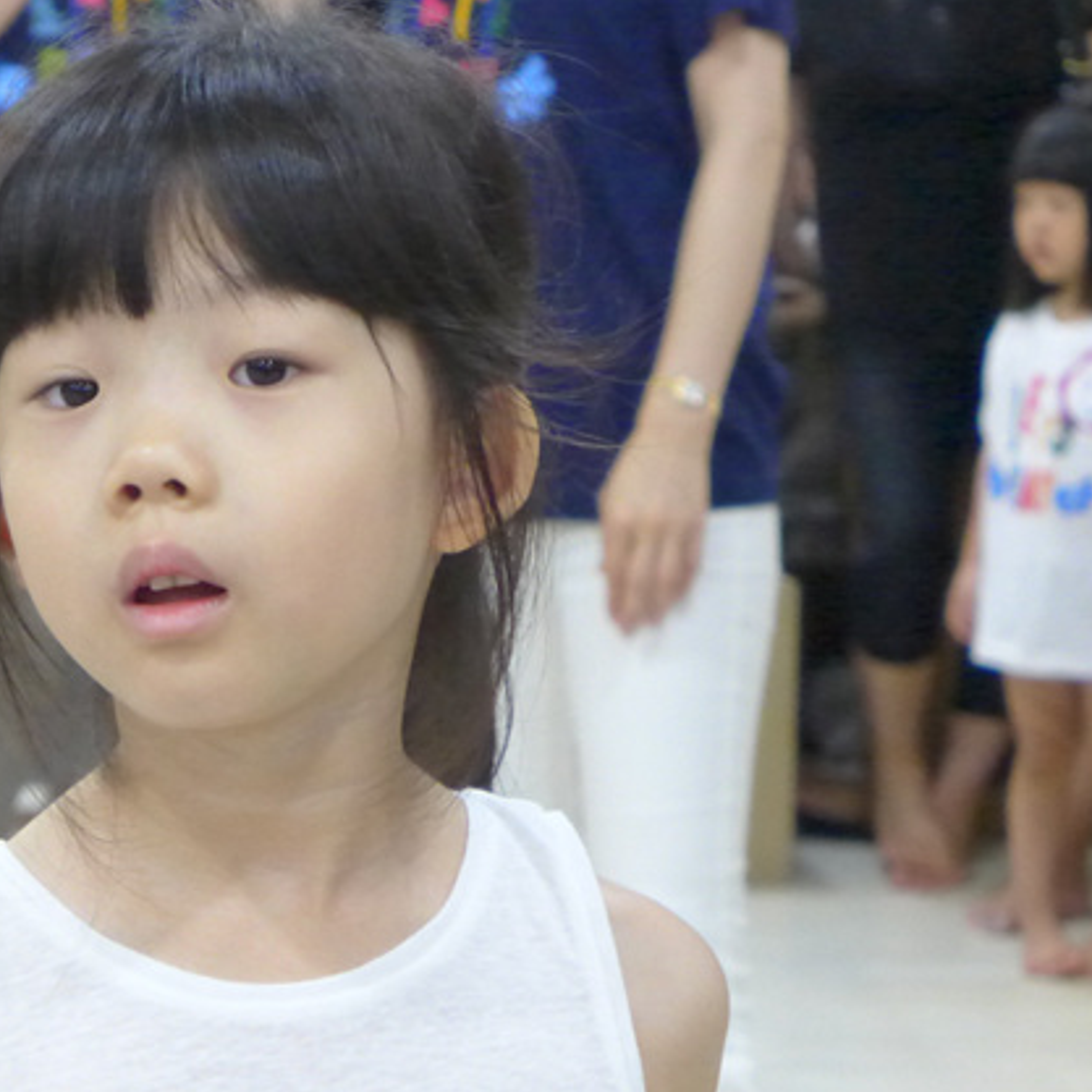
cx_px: 301
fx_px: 4354
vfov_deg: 14.3
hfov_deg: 14.3
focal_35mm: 122
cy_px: 513
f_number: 2.3
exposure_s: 1/320
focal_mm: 17.7
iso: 1600
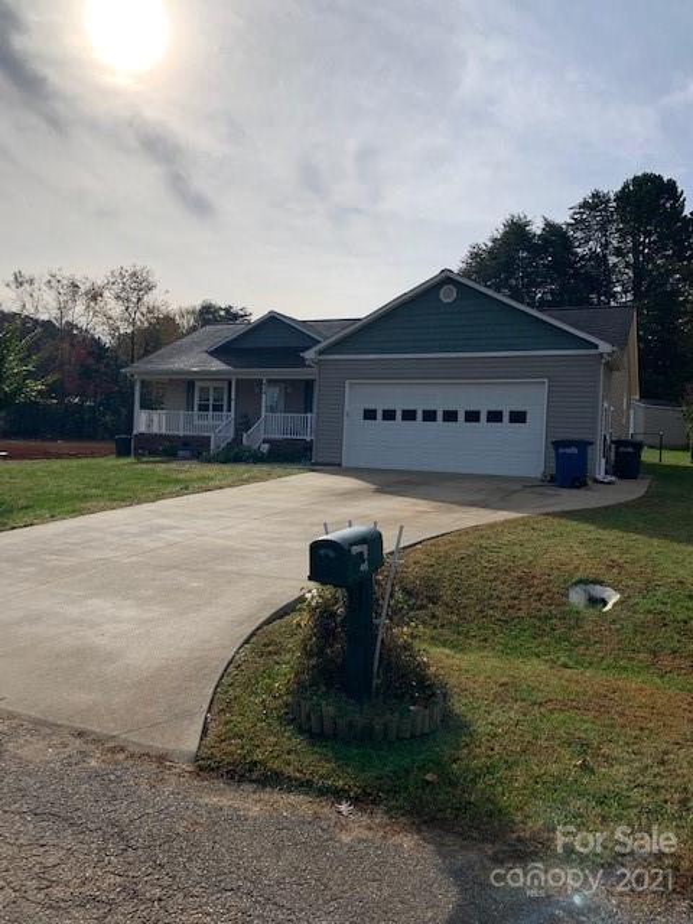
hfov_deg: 53.1
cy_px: 462
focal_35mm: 26
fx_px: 694
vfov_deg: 67.3
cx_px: 346
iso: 25
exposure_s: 1/6061
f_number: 1.8
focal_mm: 4.25
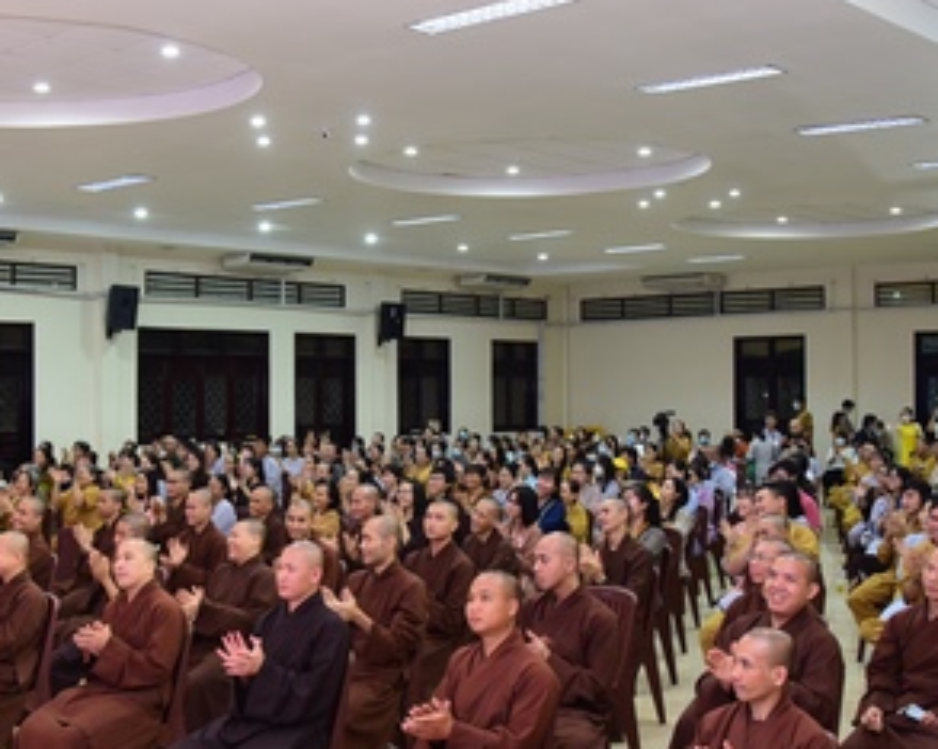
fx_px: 1387
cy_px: 306
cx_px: 375
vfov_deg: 30.2
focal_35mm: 50
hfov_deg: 37.2
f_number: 5
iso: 1250
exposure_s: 1/30
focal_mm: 24
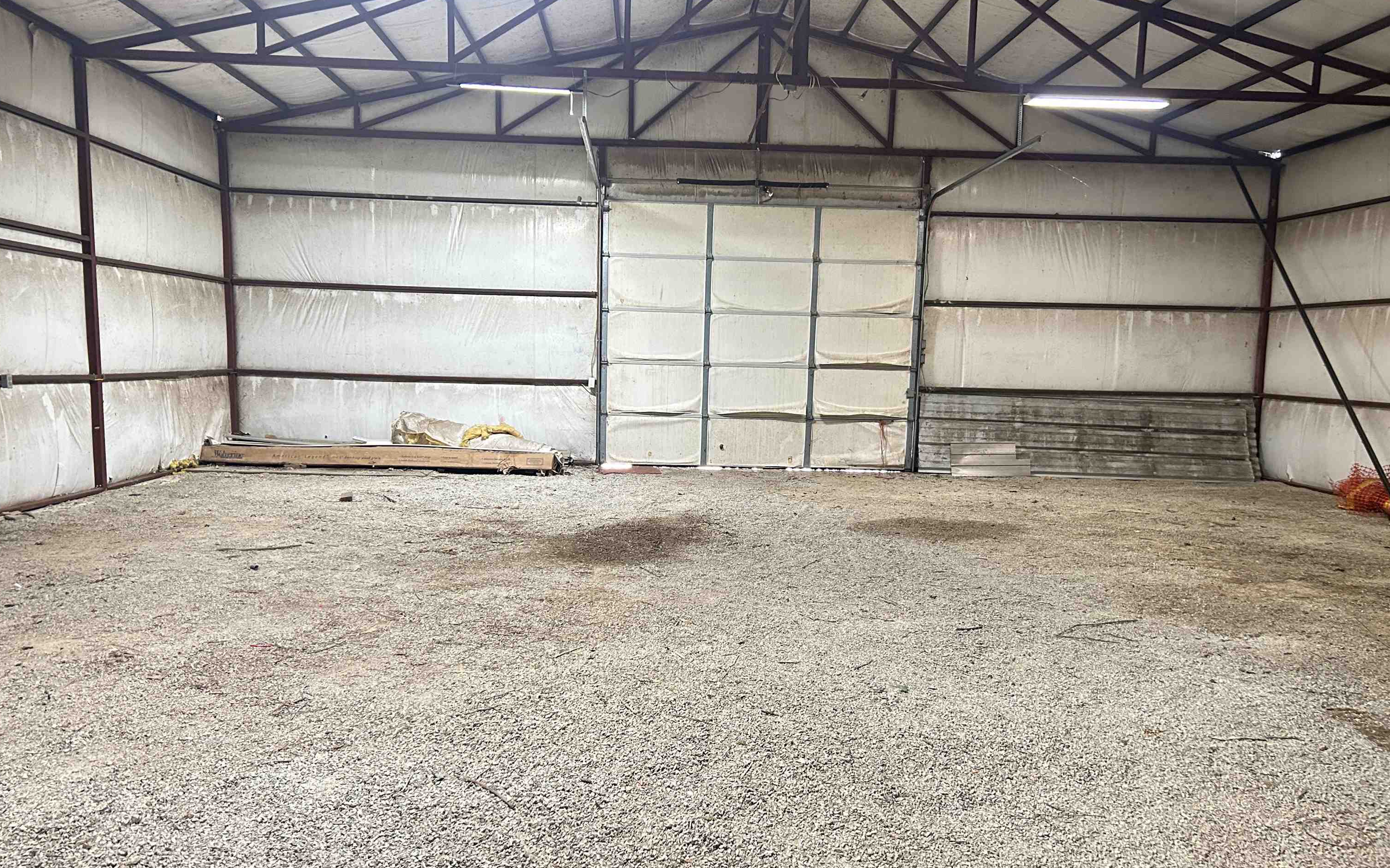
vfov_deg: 44.5
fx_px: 1061
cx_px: 692
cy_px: 465
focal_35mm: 28
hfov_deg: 66.5
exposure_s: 1/60
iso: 400
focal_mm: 5.7
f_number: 1.5
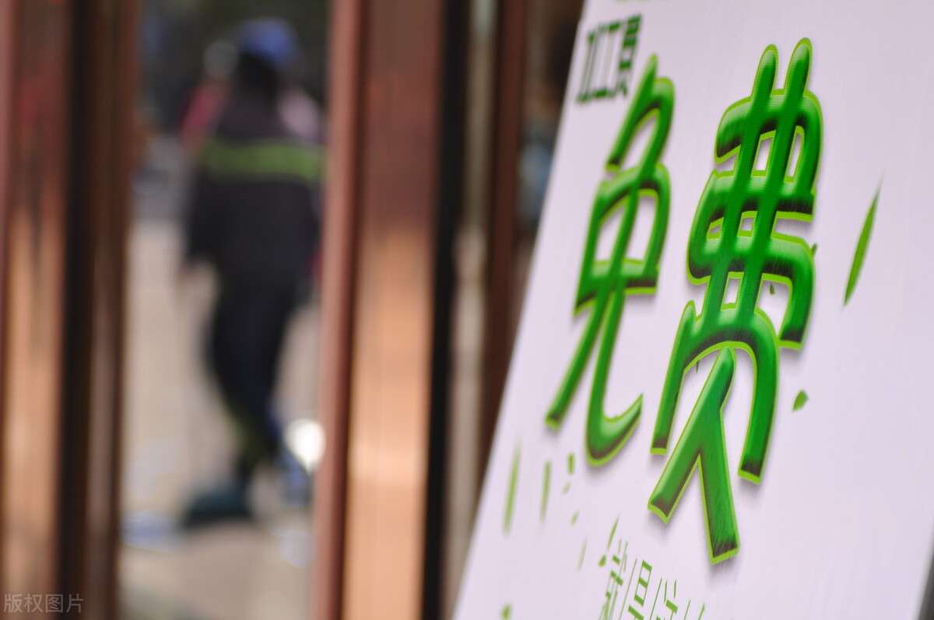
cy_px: 310
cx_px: 467
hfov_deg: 19.5
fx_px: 2721
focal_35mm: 105
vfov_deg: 13.0
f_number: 2.8
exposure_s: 1/320
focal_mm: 70
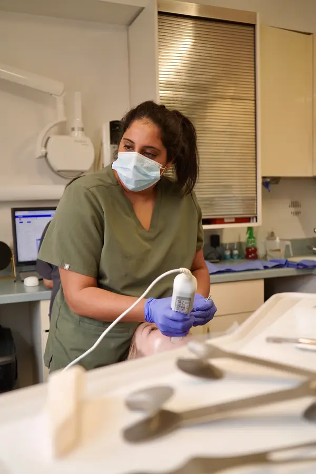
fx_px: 434
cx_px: 158
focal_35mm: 33
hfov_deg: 40.0
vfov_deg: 57.2
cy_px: 237
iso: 640
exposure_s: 1/160
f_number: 4
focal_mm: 33
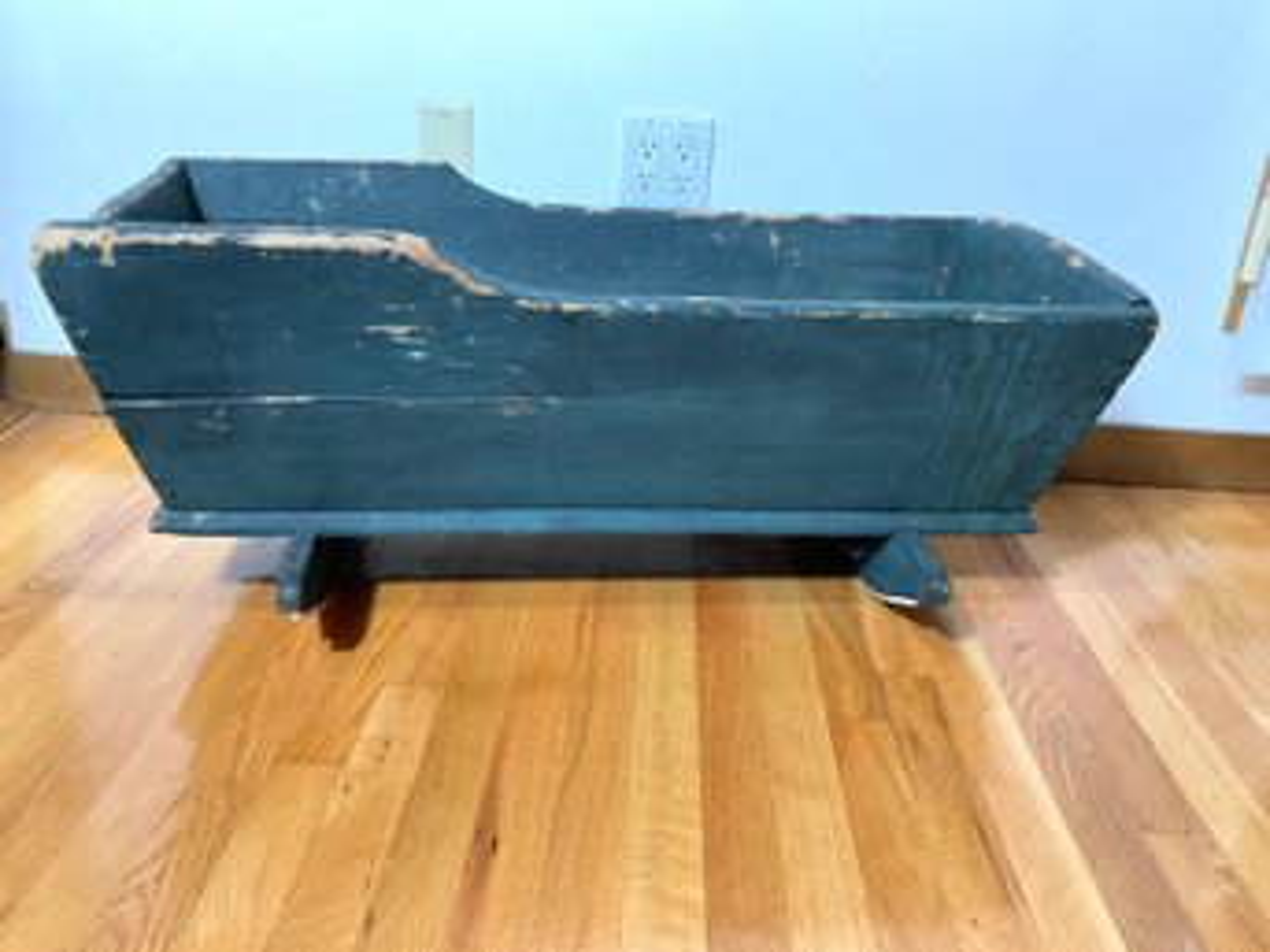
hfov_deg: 61.7
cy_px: 476
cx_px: 635
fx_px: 1064
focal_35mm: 29
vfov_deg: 48.2
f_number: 1.8
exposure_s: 1/60
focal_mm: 3
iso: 125
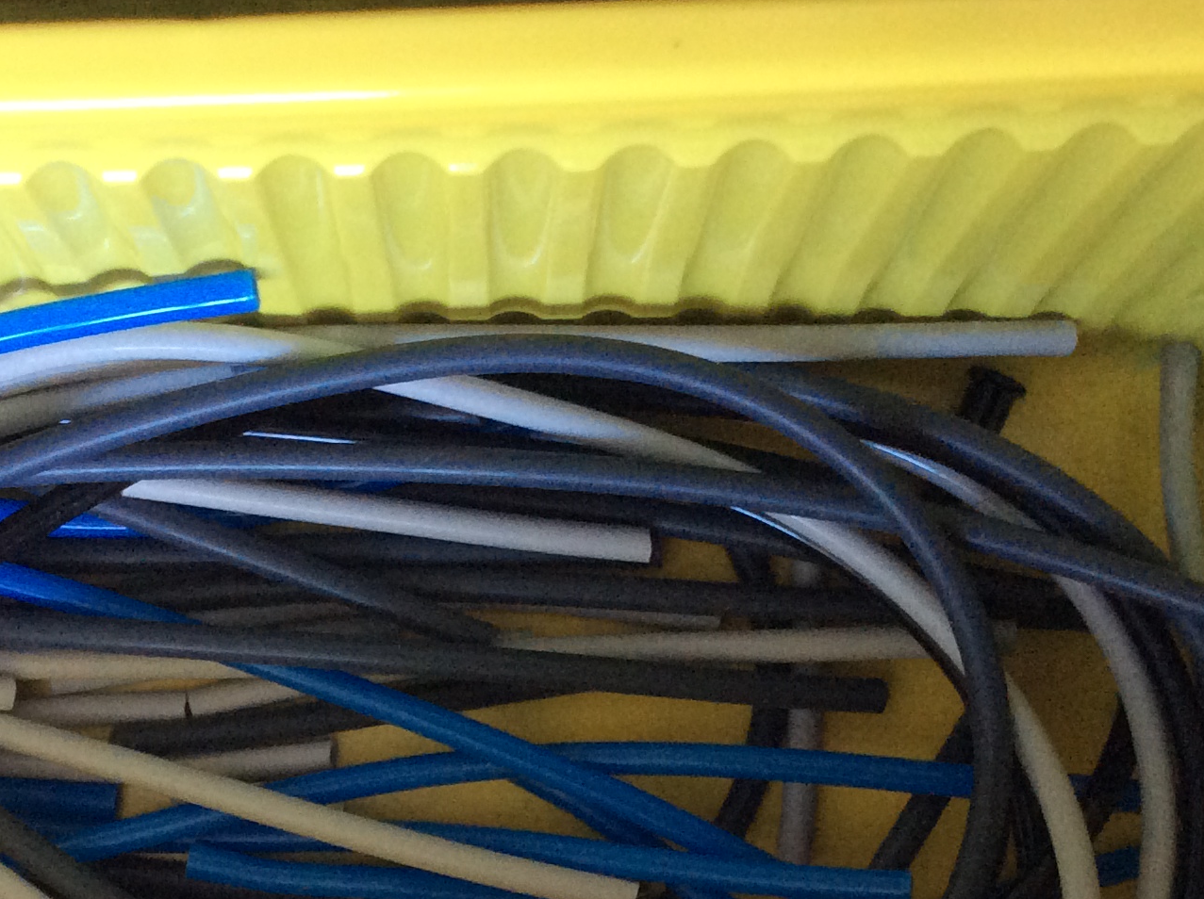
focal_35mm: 67
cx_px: 481
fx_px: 2327
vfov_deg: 21.5
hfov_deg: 28.9
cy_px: 774
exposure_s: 1/24
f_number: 2.4
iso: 160
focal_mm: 3.3
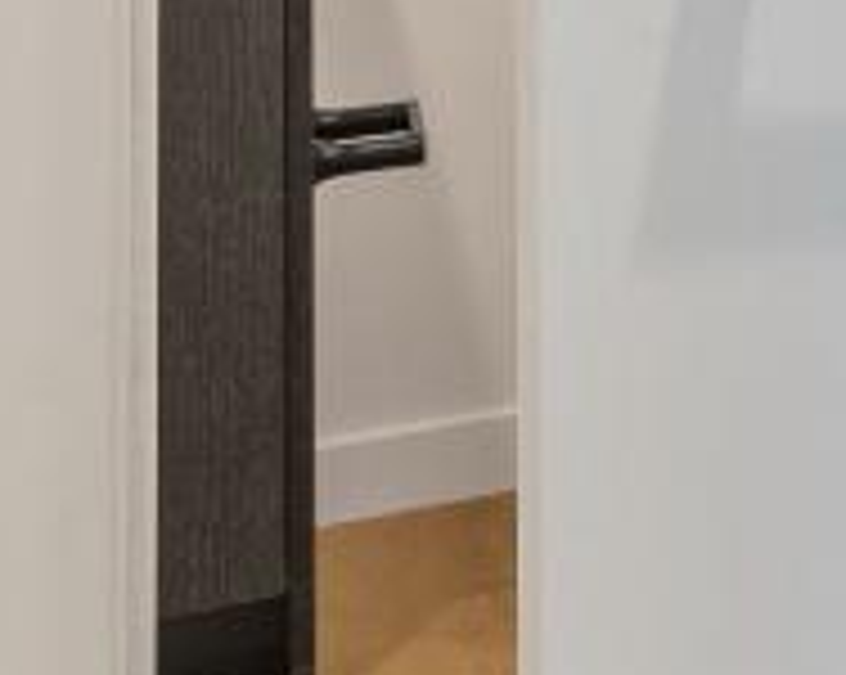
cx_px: 2678
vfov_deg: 11.8
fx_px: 3001
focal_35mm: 120
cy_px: -576
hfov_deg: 10.3
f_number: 8
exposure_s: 1.6
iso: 100
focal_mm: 16
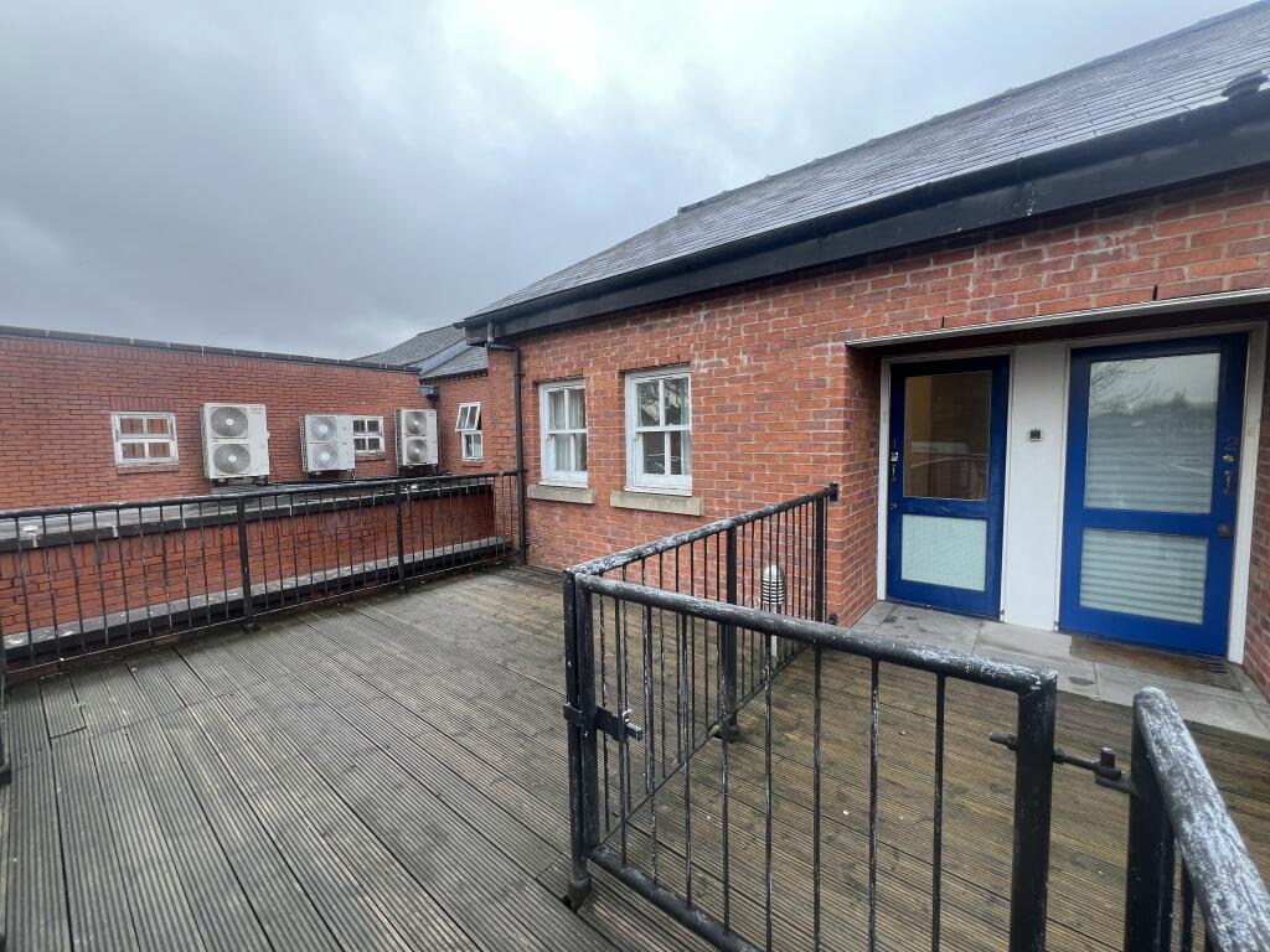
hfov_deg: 106.2
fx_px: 477
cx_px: 635
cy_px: 476
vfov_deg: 89.9
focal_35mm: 13
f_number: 1.8
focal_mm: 1.57
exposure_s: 1/99
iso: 50
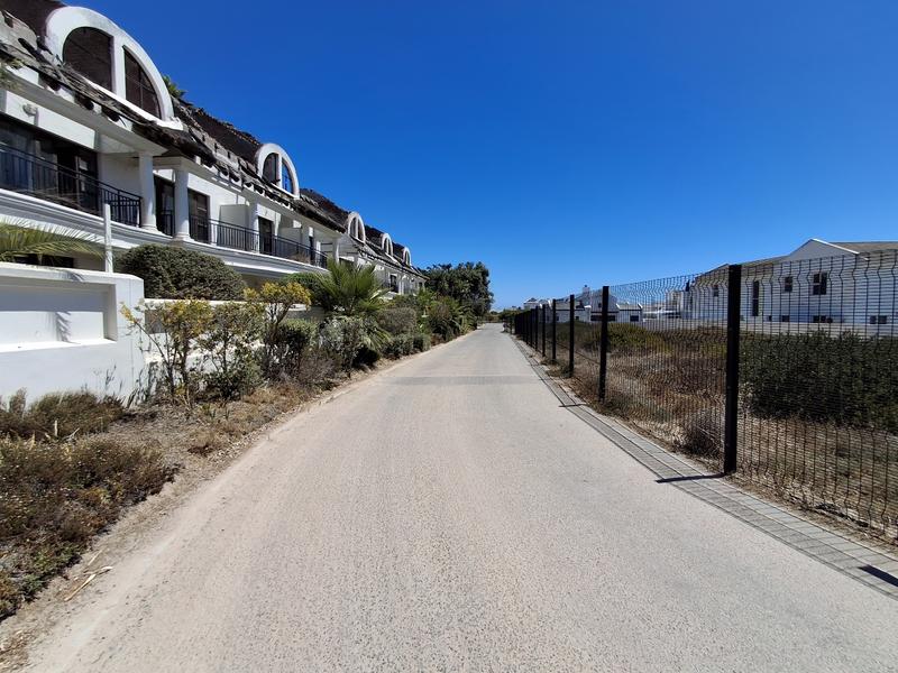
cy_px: 336
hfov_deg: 94.5
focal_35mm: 16
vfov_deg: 78.1
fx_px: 415
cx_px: 449
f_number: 2.2
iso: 40
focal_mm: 1.64
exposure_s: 1/2217
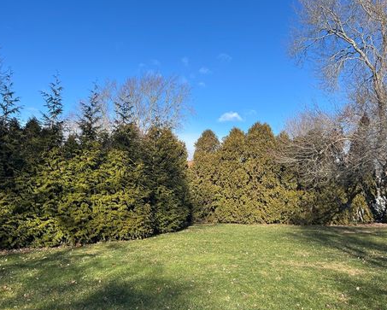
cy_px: 154
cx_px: 193
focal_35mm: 28
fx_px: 321
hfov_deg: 62.2
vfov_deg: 51.6
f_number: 1.6
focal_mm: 5.1
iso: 50
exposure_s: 1/2101
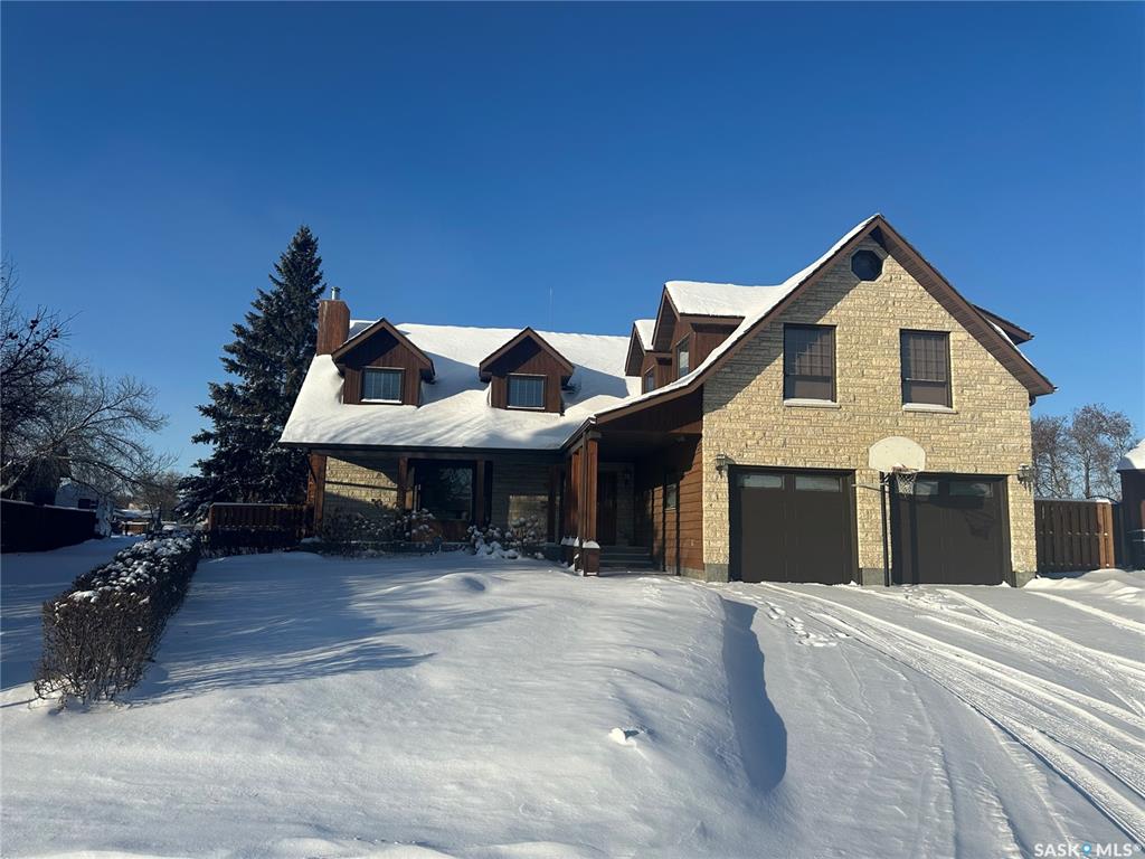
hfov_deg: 71.6
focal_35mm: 24
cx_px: 572
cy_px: 430
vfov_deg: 56.8
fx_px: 794
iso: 80
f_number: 1.78
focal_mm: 6.86
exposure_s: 1/7042
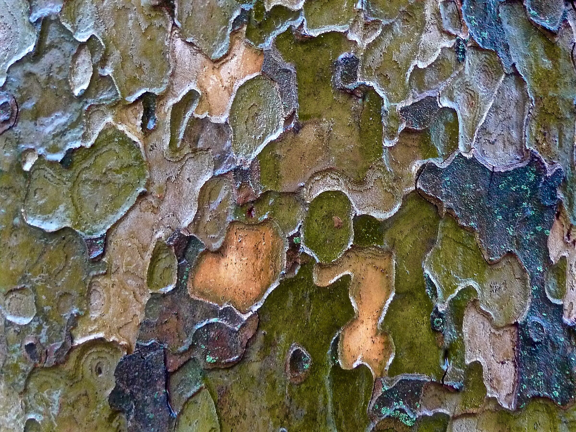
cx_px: 288
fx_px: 765
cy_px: 216
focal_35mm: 46
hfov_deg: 41.2
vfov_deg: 31.5
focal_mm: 6.8
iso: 400
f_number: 2.2
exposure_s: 1/15
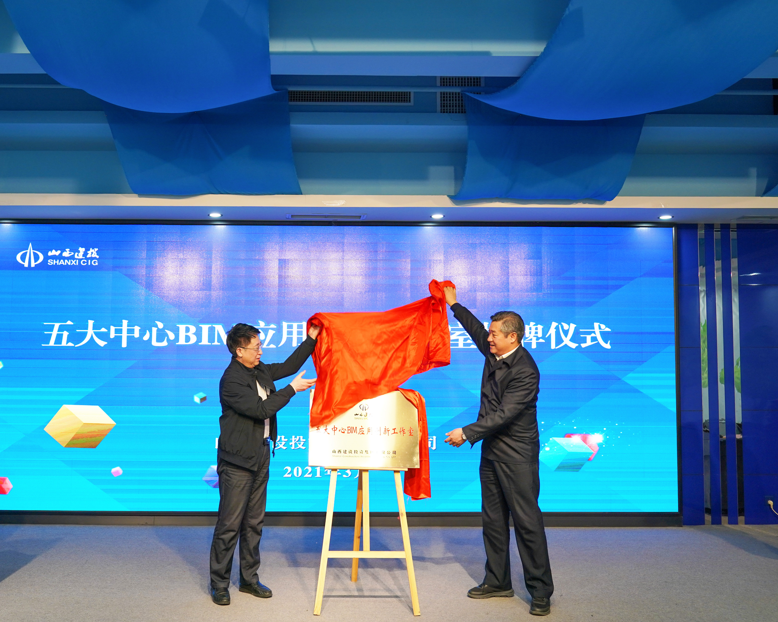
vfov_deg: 44.5
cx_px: 307
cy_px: 311
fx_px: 760
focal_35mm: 33
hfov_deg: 53.8
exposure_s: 1/160
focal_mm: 29
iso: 500
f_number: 4
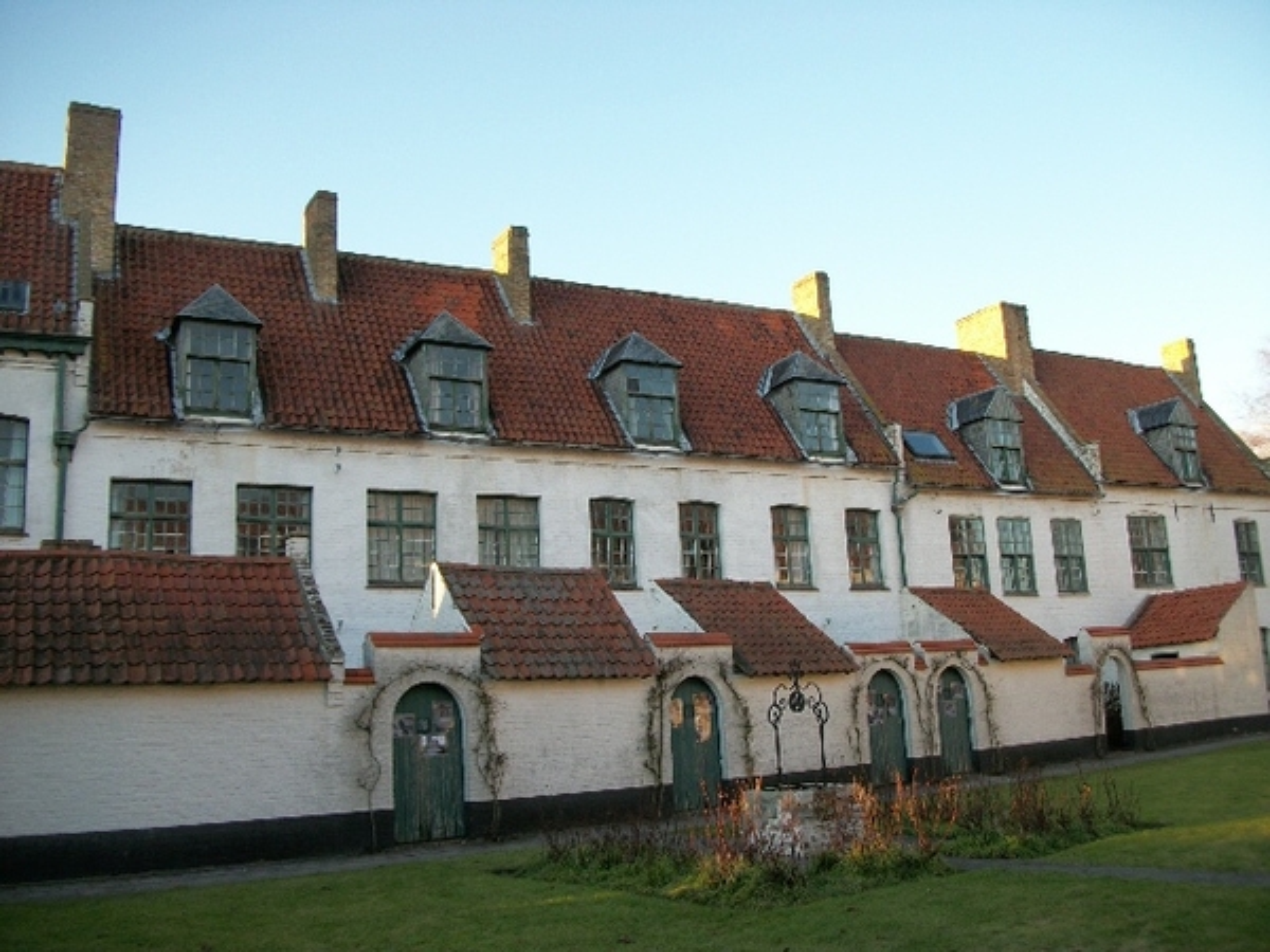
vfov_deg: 44.2
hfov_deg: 56.8
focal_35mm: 32
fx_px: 1174
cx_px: 635
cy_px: 476
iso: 80
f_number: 2.9
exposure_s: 1/200
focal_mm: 5.7
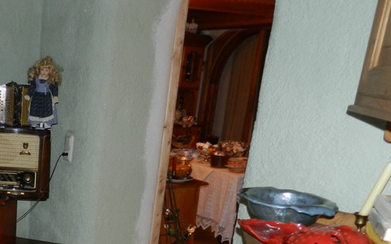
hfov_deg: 37.0
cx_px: 21
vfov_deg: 24.7
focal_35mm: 50
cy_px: 240
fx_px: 533
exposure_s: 1/30
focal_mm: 4
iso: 200
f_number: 3.4
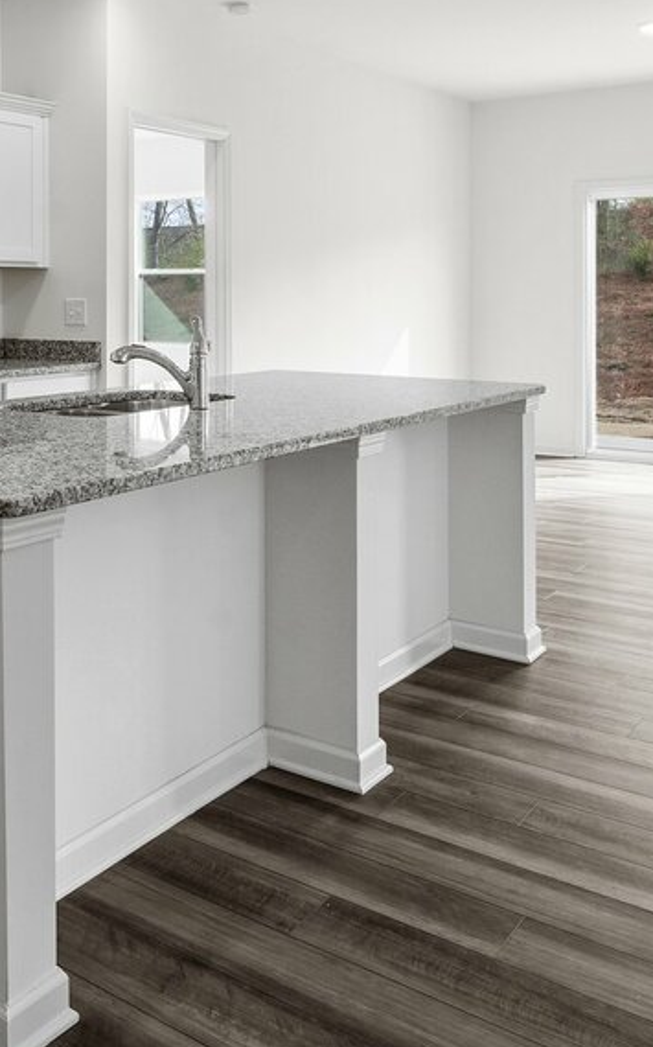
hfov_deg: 32.5
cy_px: 294
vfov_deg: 51.1
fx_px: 1055
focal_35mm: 37
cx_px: 50
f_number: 8
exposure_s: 1/2
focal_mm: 16
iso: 400
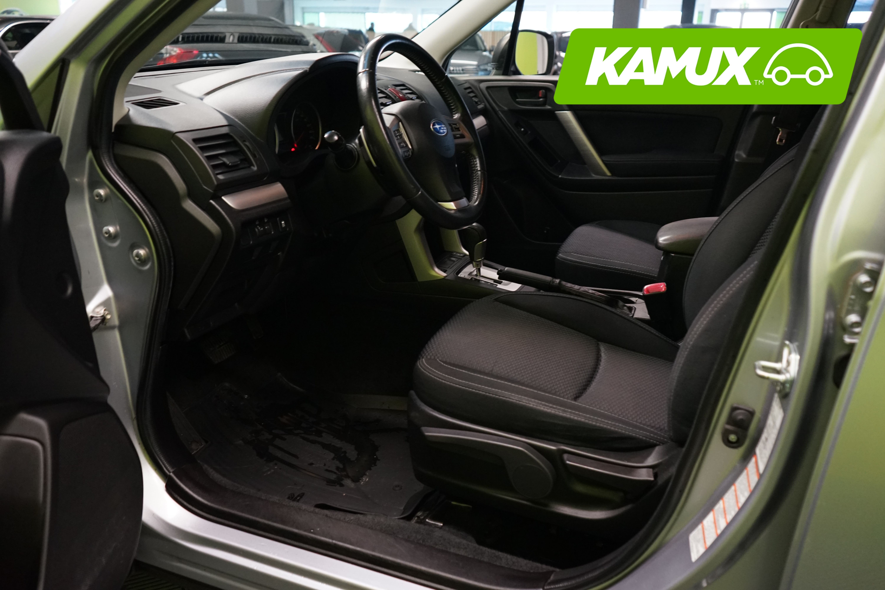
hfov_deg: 65.5
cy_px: 295
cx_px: 442
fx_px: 688
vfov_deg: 46.4
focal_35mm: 28
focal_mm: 28
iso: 2500
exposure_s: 1/30
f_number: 4.5
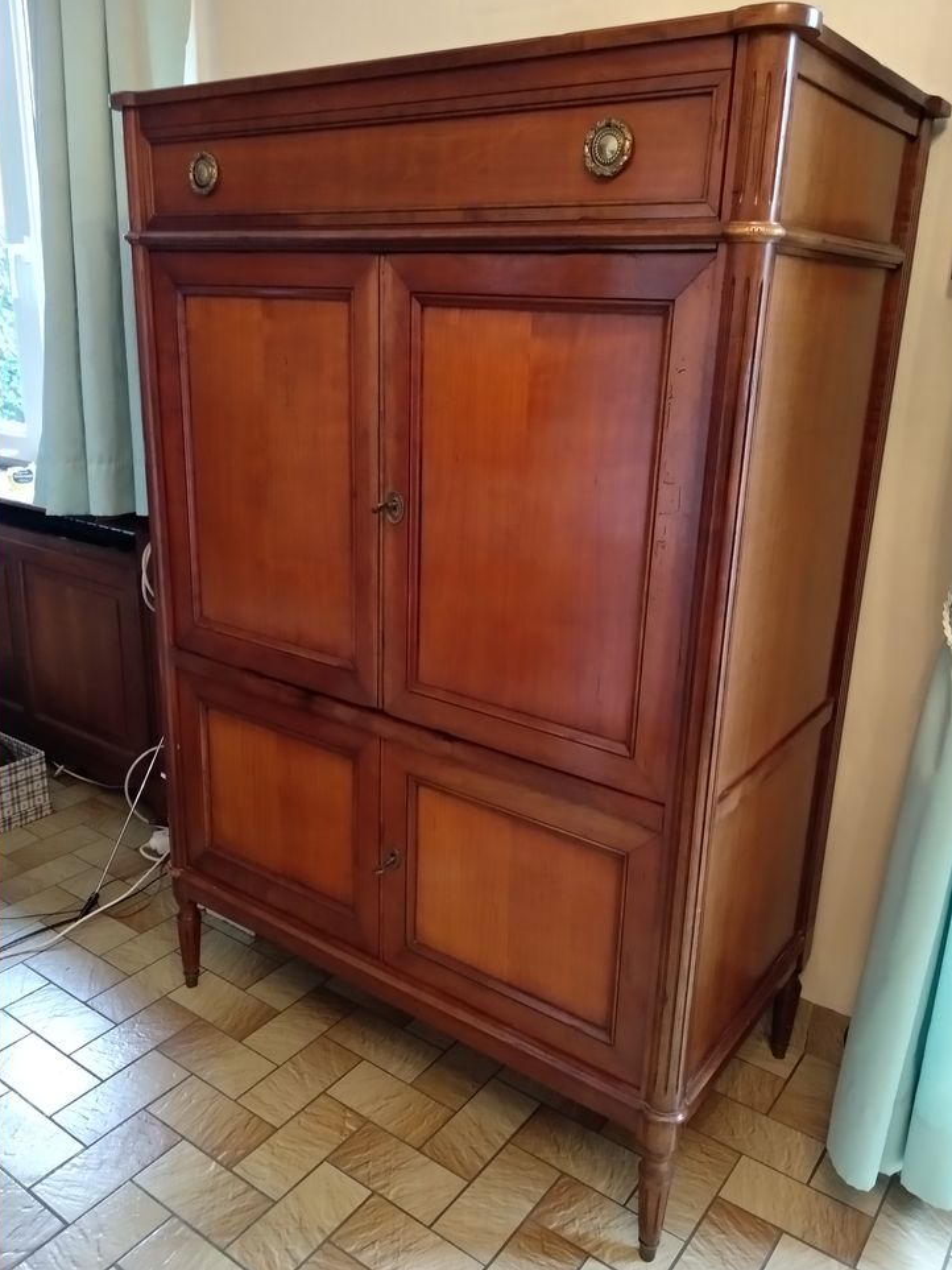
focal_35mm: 27
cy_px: 633
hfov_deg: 51.3
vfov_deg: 65.3
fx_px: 990
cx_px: 487
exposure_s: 1/17
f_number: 2.2
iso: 1000
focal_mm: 3.81
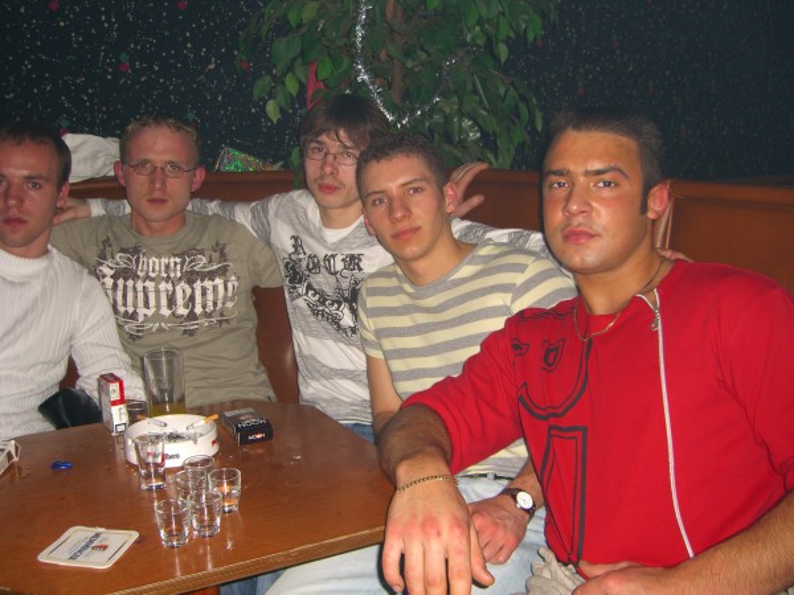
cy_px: 298
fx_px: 872
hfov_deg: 49.0
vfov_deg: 37.7
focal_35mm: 38
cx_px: 397
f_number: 2.8
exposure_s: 1/60
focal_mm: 7.9
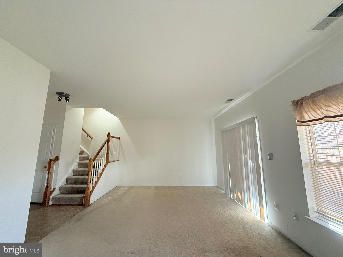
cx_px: 172
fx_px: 139
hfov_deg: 102.1
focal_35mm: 14
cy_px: 128
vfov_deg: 85.7
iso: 400
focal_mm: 2.22
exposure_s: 1/60
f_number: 2.2
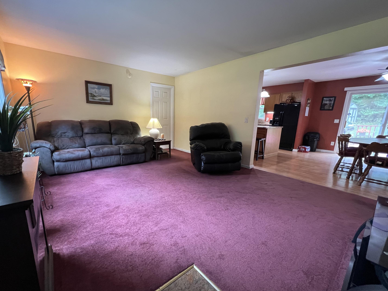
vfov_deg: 85.6
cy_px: 155
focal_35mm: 14
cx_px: 183
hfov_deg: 102.0
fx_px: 157
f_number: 1.8
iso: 320
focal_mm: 1.57
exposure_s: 1/60
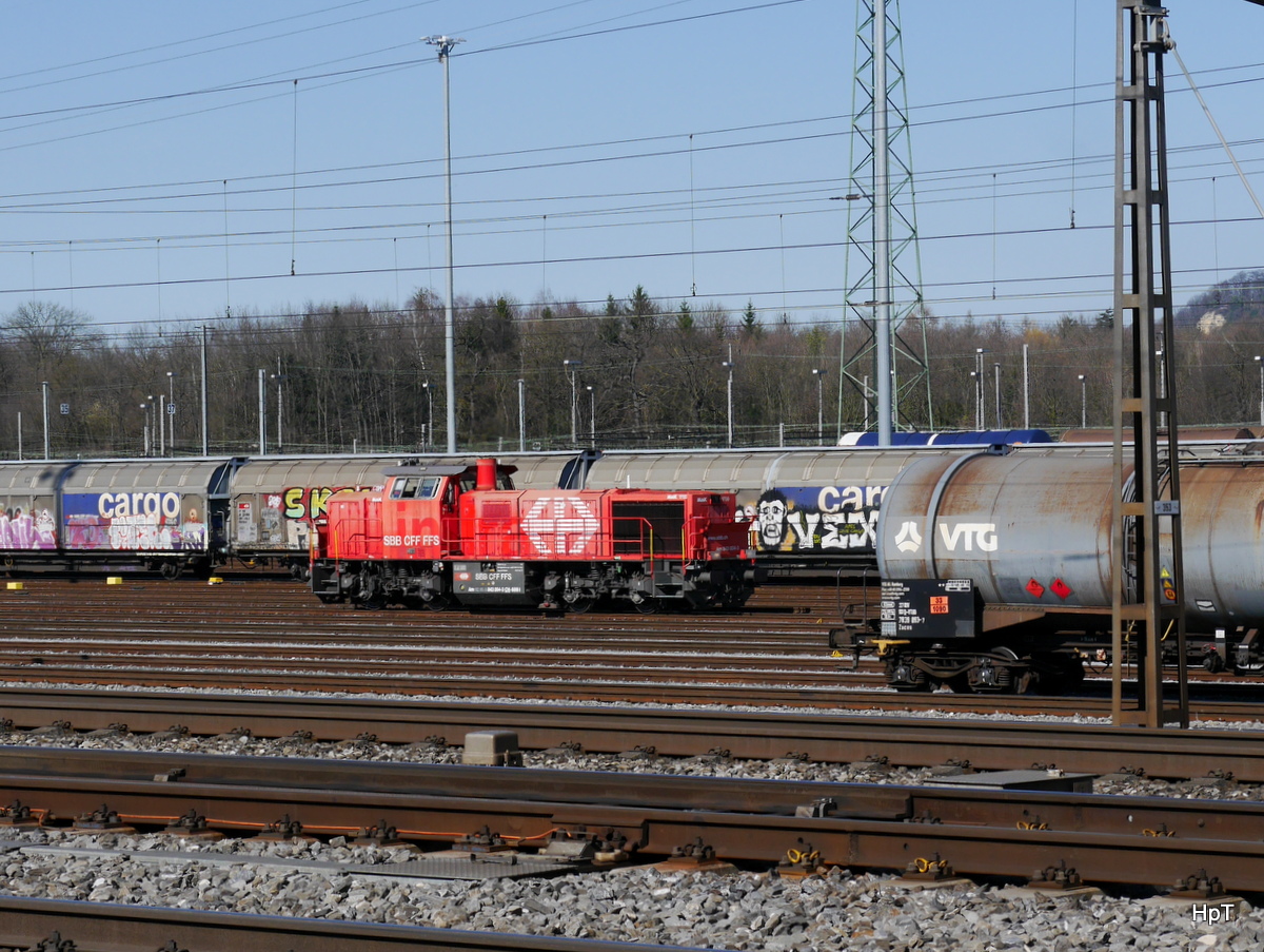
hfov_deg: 23.3
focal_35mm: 84
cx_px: 632
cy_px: 476
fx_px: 3071
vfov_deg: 17.6
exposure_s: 1/400
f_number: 9
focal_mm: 42
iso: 160
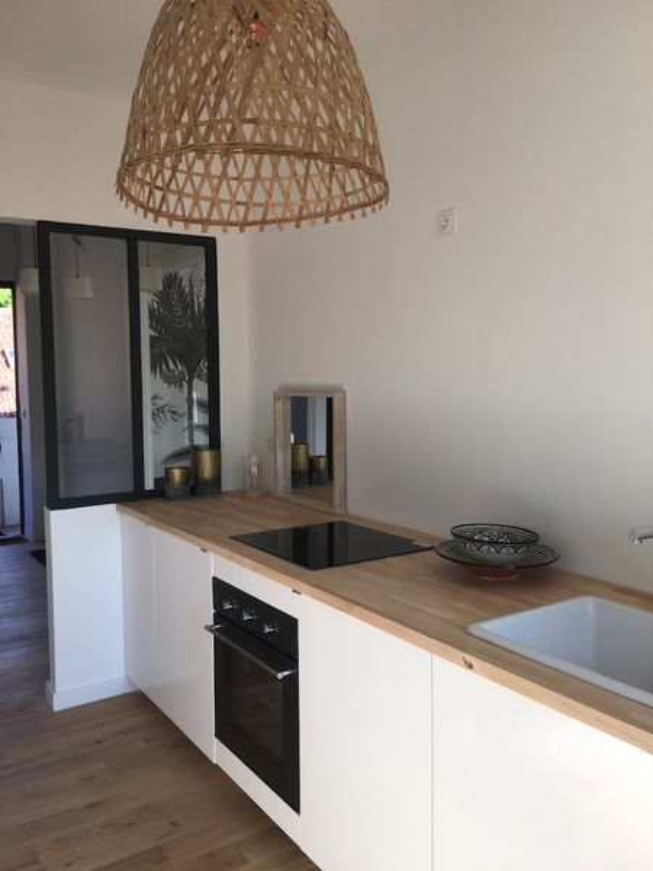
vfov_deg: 61.7
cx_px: 326
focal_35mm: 29
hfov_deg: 48.2
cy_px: 436
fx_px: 729
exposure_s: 1/134
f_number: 2.2
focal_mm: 4.15
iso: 25
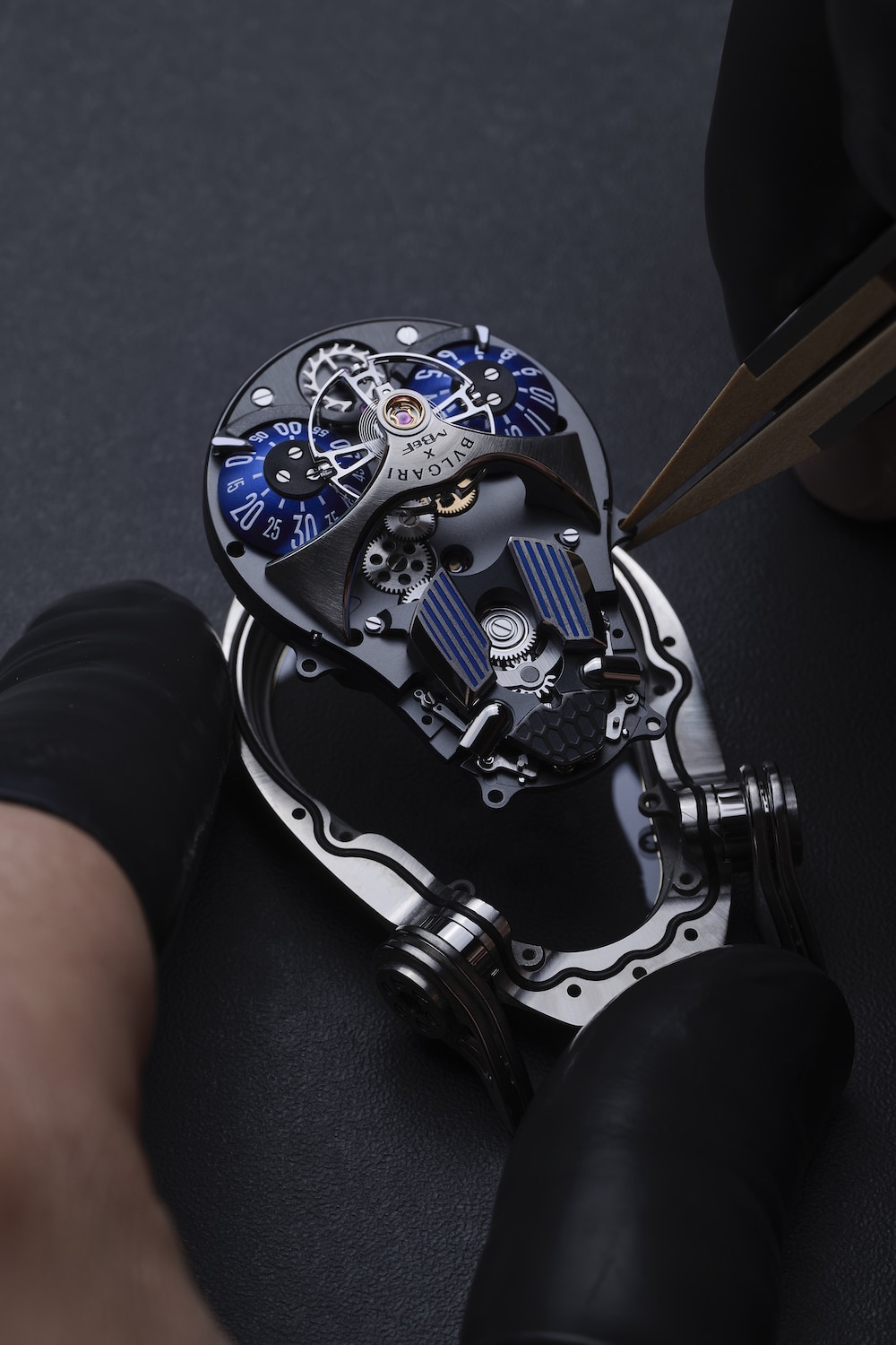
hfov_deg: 13.0
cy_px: 672
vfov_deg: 19.5
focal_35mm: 105
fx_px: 3920
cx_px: 448
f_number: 20
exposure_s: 1/125
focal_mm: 105
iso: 125
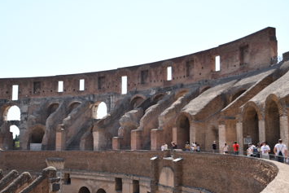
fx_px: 353
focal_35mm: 44
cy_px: 105
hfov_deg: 44.4
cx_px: 130
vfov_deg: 30.5
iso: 100
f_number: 3.8
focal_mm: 26
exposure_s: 1/640
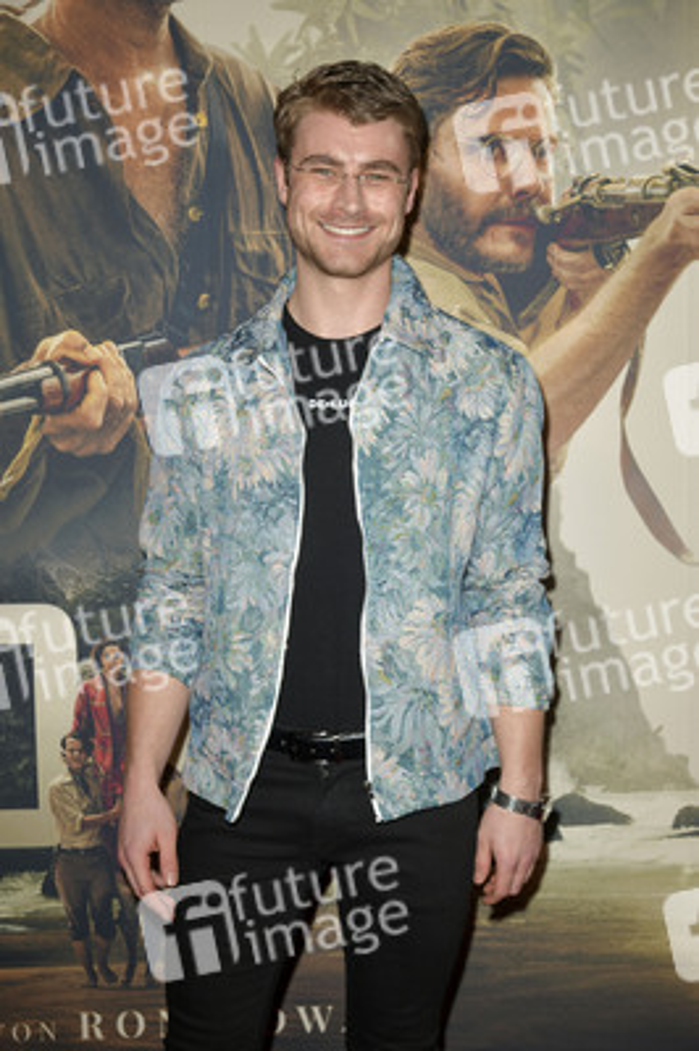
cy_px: 526
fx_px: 1342
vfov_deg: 42.8
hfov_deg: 29.2
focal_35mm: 46
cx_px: 350
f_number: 5.6
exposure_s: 1/250
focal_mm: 46
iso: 250
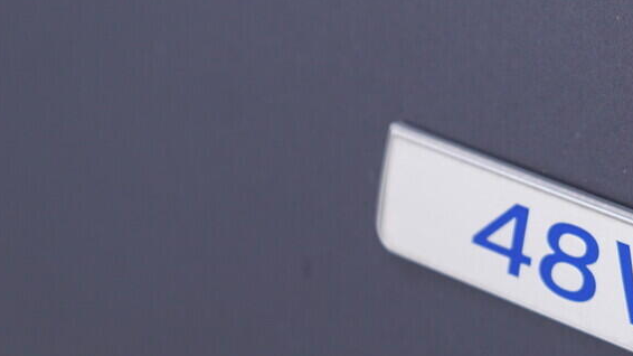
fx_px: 1611
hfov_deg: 21.6
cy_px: 273
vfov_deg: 12.6
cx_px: 596
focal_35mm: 96
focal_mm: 24
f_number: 4
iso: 125
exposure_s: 1/60
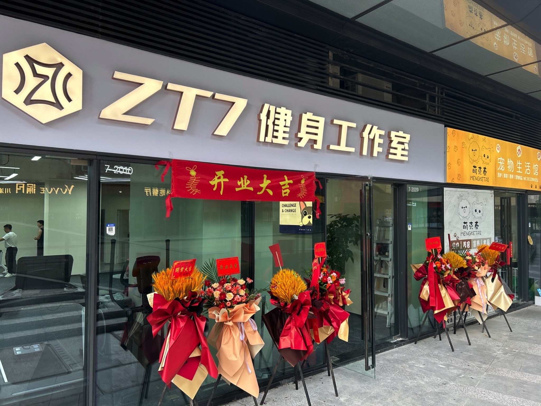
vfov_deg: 53.1
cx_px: 270
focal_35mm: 26
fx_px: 406
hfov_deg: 67.3
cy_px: 203
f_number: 1.5
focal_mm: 5.7
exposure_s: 1/233
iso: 40
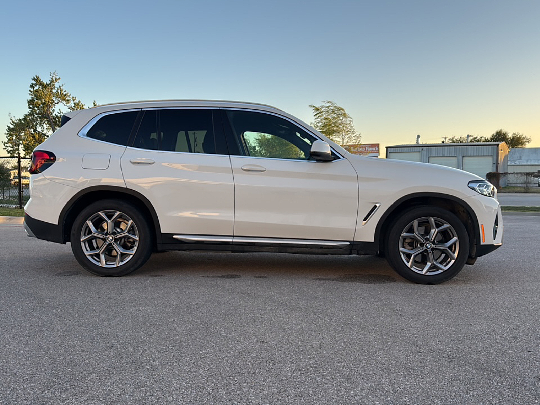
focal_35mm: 25
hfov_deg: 69.4
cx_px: 270
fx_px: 390
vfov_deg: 54.9
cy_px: 202
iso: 80
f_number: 1.78
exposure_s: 1/878
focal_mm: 6.76
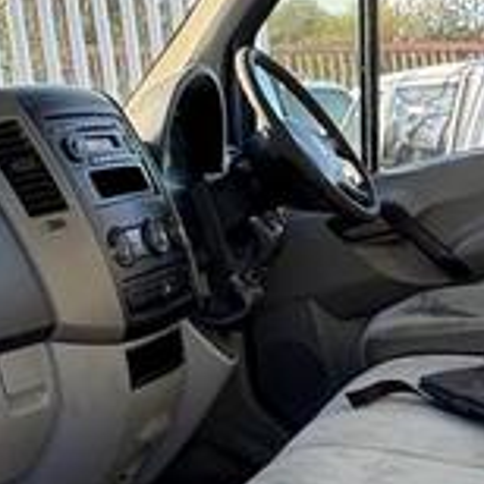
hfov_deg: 22.0
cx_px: 594
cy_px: 418
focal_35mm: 72
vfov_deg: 23.5
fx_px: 1139
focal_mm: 2.22
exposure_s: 1/136
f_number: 2.2
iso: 64
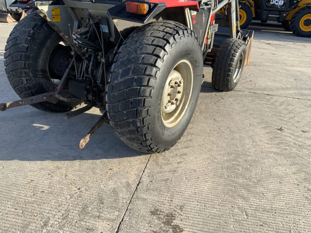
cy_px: 116
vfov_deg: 48.2
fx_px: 261
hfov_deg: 61.7
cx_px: 156
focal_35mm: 29
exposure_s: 1/606
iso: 16
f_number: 1.8
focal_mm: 3
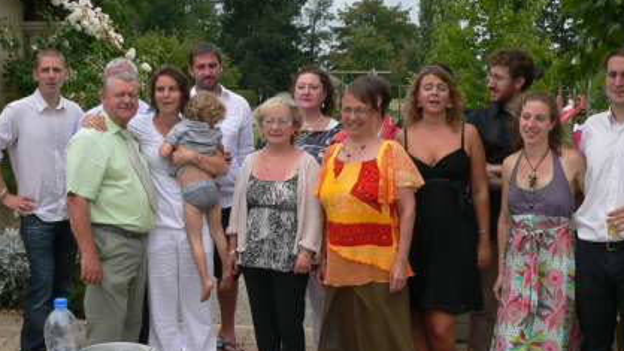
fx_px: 827
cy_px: 217
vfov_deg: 23.9
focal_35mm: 50
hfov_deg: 41.3
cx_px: 298
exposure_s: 1/500
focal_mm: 6
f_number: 3.3
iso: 80
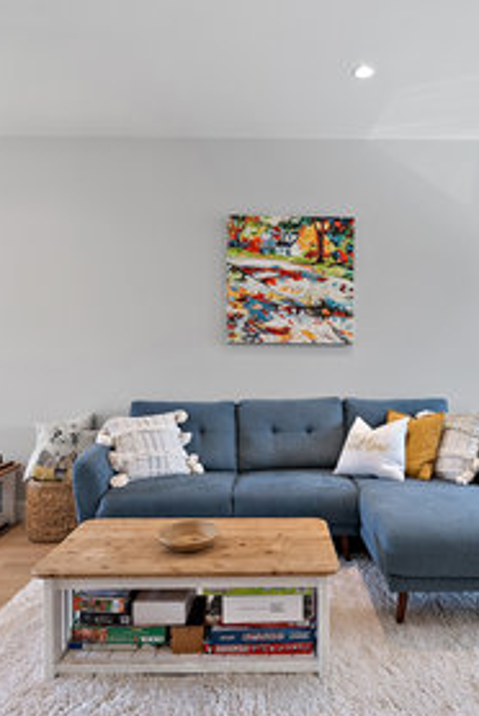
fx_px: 498
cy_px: 350
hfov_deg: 51.2
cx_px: 279
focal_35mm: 25
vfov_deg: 71.4
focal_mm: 16
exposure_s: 1/4
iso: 320
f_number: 7.1
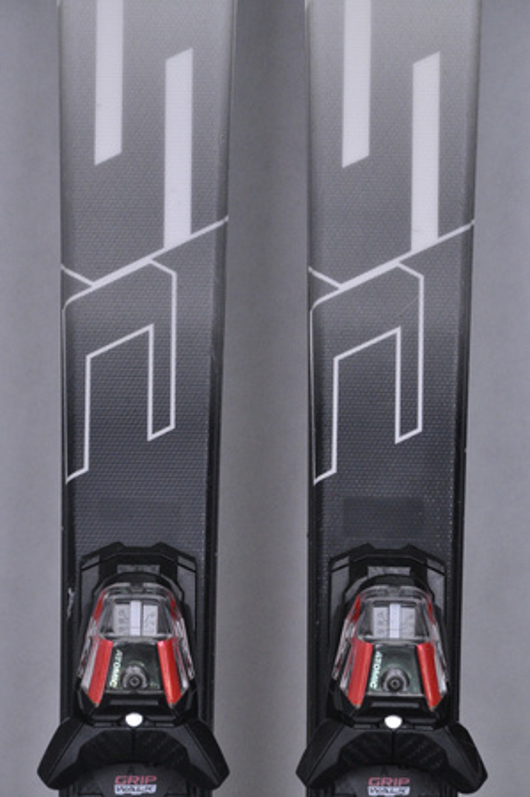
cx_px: 265
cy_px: 398
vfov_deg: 13.1
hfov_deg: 8.7
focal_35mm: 158
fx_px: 3486
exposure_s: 1/125
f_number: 9.5
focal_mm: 105
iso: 3200
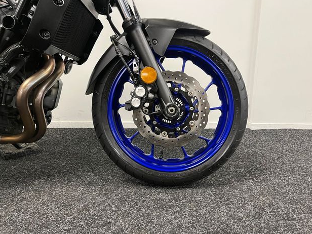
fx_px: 243
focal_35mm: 27
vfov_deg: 51.3
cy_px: 114
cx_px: 161
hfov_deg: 65.3
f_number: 1.6
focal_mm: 5.1
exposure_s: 1/50
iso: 200
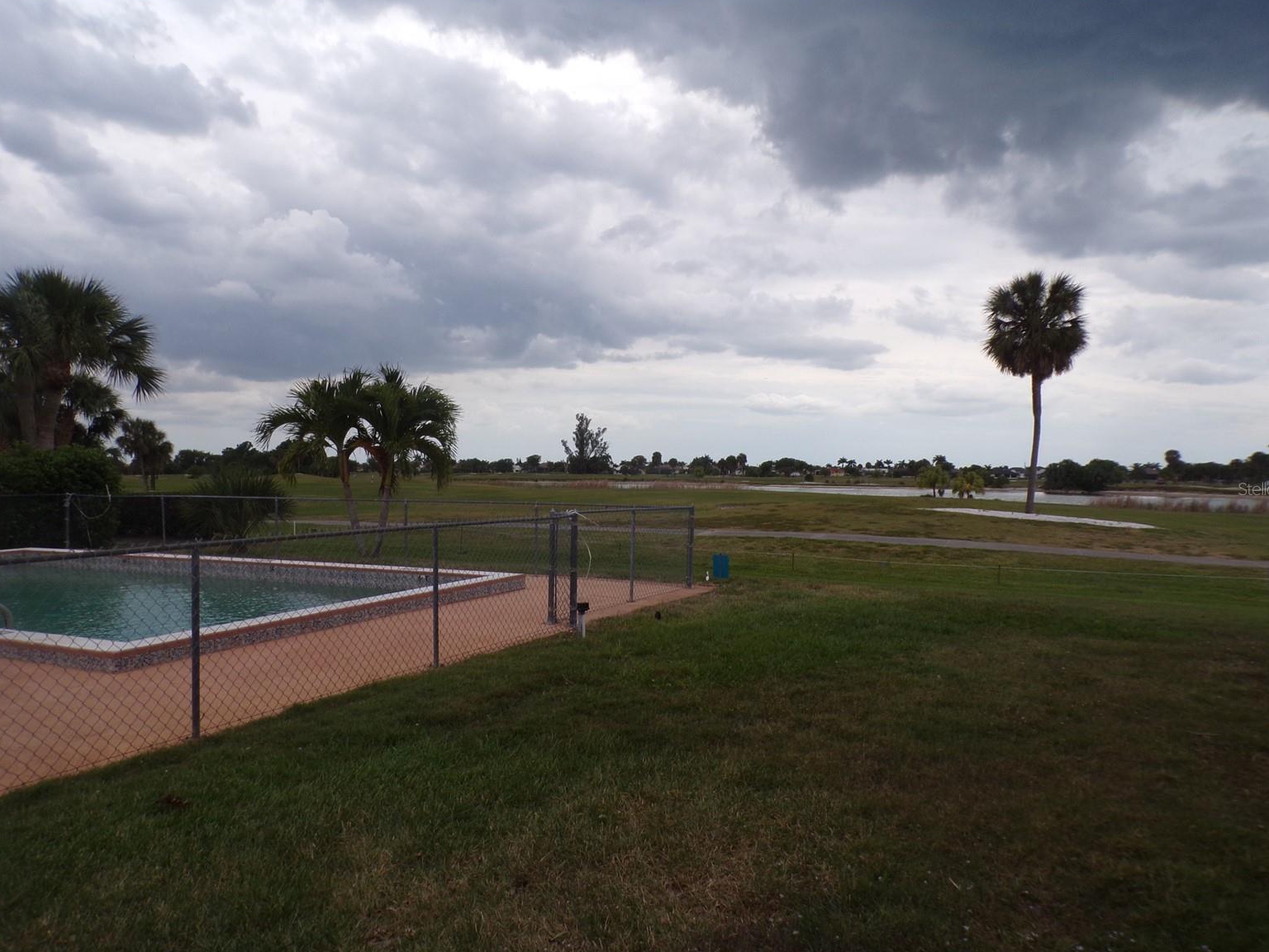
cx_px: 655
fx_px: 916
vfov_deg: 54.9
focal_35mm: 25
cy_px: 488
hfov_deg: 69.4
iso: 80
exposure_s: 1/400
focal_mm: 4.3
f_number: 5.8
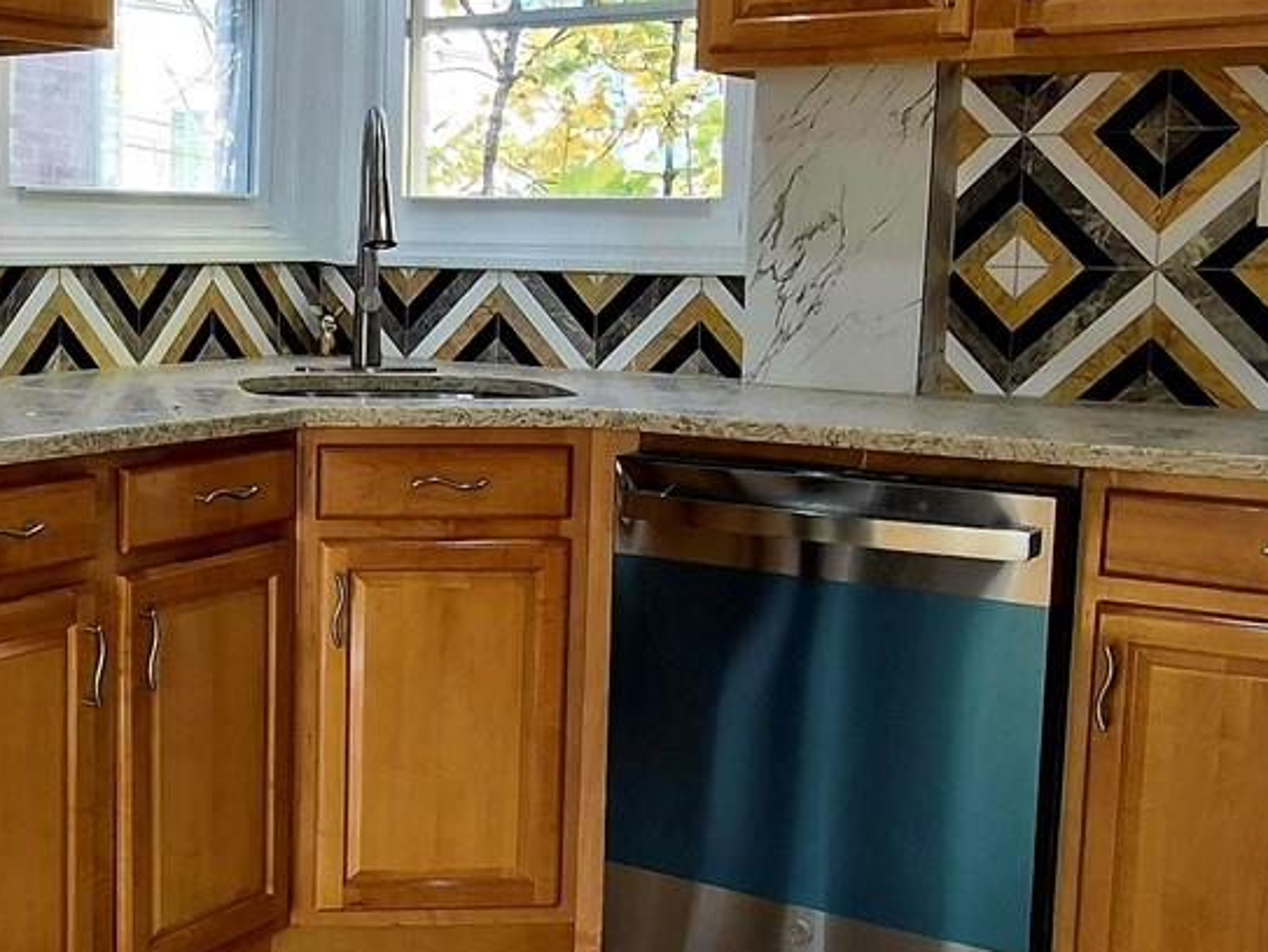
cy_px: 483
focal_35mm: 49
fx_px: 1796
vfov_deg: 29.7
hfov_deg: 37.7
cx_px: 287
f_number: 2.2
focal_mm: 1.7
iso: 32
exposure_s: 1/60.2
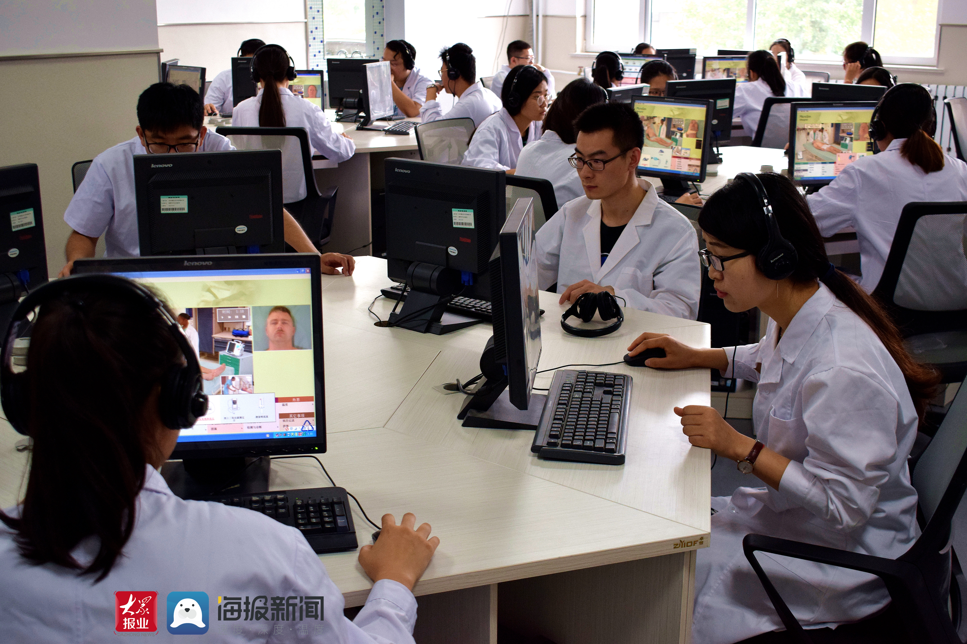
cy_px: 322
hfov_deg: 45.0
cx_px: 484
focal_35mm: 44
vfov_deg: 30.8
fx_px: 1168
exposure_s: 1/125
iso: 800
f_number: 5.6
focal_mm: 29
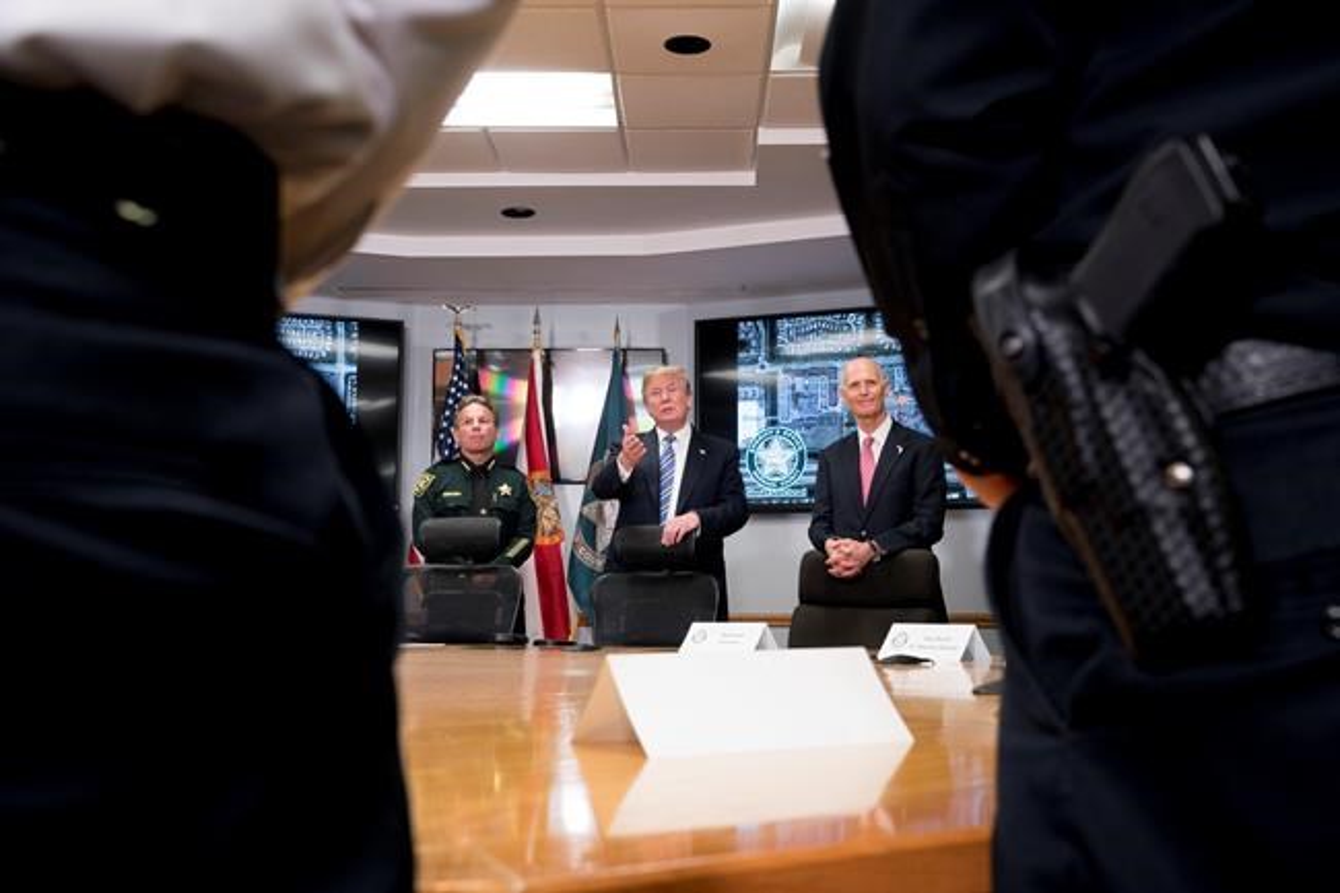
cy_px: 446
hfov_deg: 53.1
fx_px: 1340
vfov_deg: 36.9
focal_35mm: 36
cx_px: 670
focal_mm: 36
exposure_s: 1/100
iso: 1600
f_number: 6.3
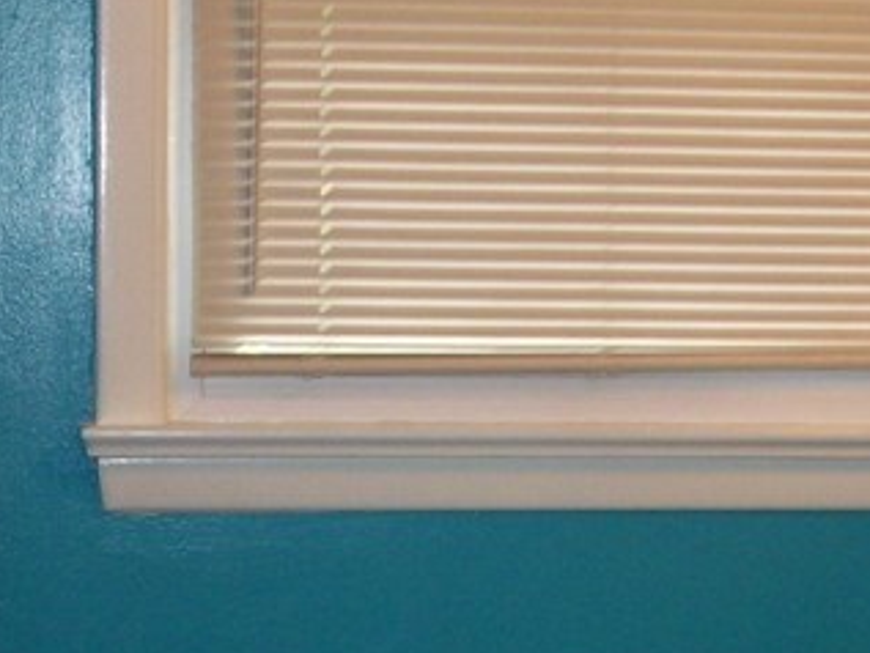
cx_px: 343
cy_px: 730
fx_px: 2841
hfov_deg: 17.4
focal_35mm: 113
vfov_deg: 12.9
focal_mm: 6.3
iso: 160
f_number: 3.1
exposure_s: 1/30
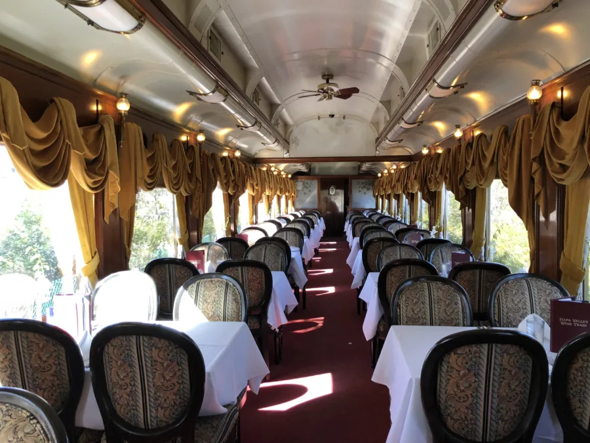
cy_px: 222
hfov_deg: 63.4
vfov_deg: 49.7
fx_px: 477
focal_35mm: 28
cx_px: 295
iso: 32
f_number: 1.8
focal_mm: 4
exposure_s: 1/30
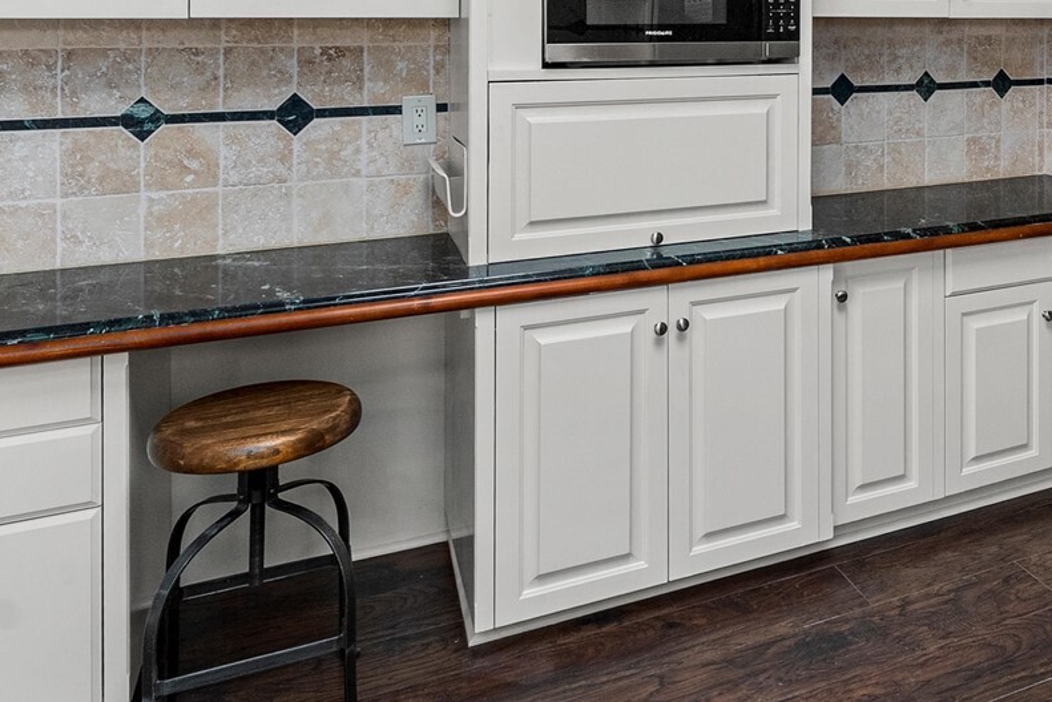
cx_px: 839
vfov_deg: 40.8
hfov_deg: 57.4
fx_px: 877
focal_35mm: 30
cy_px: 90
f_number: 7.1
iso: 250
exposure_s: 1/60
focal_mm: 14
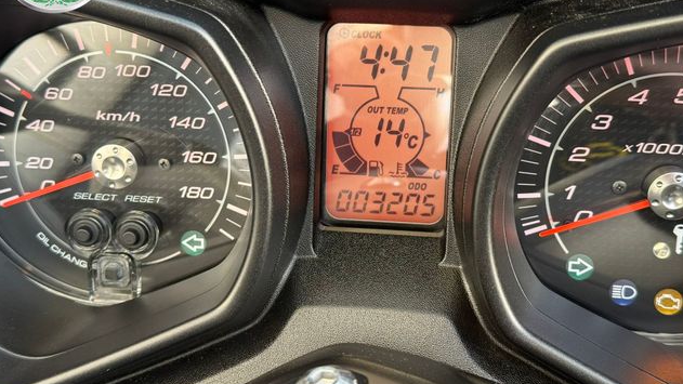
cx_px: 342
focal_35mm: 53
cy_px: 153
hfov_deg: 39.2
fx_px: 960
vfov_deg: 22.6
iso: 100
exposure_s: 1/67
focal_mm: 6.76
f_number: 1.78
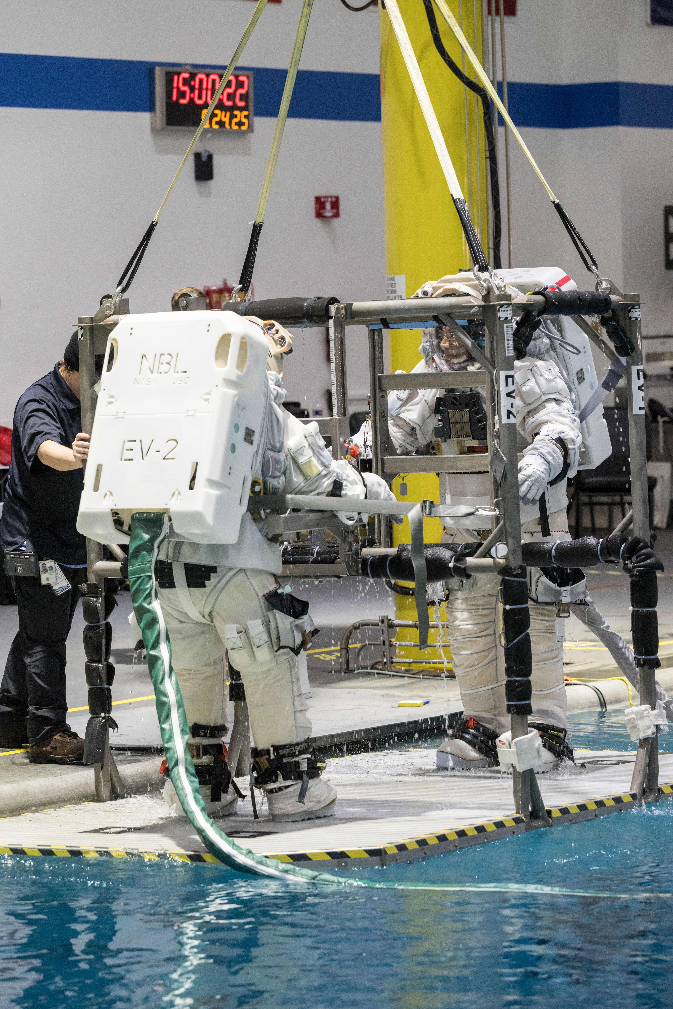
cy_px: 504
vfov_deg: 14.2
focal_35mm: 145
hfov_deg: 9.5
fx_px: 4066
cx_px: 336
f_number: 5
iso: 3200
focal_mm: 145
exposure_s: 1/250
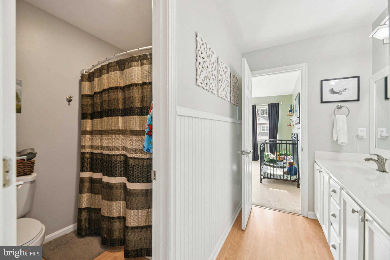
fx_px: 152
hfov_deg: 104.3
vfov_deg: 81.2
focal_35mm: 14
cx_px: 195
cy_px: 130
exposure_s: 1/15
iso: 140
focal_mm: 14
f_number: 8
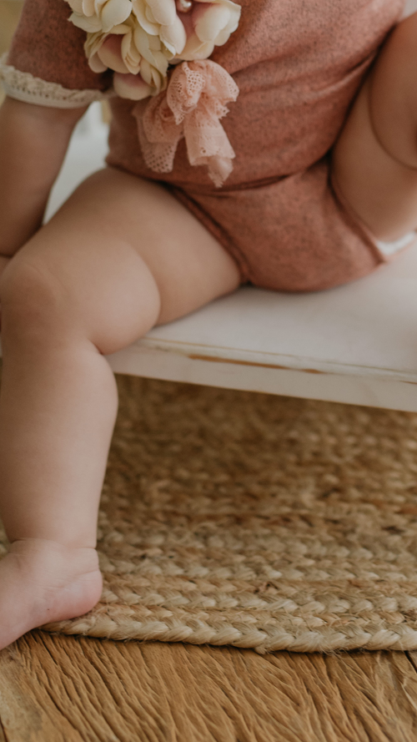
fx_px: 2084
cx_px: 350
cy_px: 138
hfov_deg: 11.4
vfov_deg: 19.9
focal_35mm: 106
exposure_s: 1/160
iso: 400
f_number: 2
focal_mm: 50
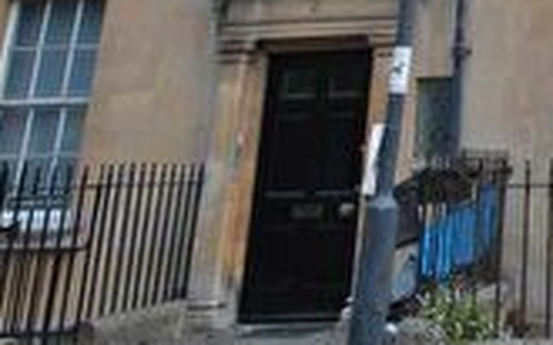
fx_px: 979
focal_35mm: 65
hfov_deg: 27.3
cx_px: 684
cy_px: -265
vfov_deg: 16.8
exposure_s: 1/200
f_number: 7.1
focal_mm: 10
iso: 100
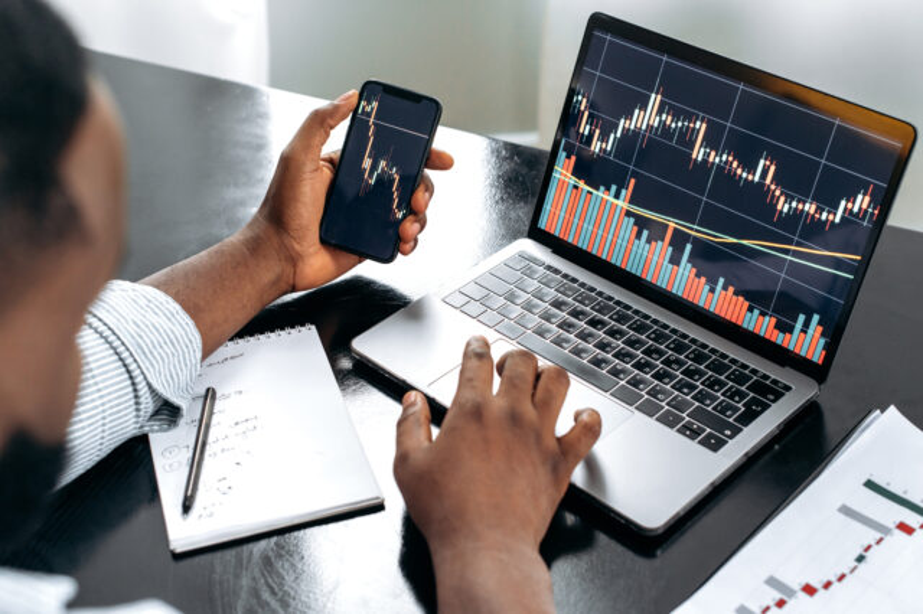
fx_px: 1281
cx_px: 462
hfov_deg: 39.6
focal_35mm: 50
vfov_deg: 27.0
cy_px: 307
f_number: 4.5
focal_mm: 50
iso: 500
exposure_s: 1/60
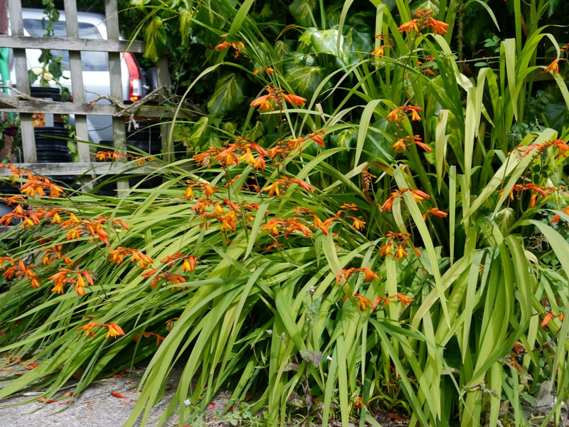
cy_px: 214
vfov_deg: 29.1
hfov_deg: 38.2
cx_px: 284
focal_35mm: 50
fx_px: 822
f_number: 7.1
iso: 160
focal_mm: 25
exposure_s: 1/250
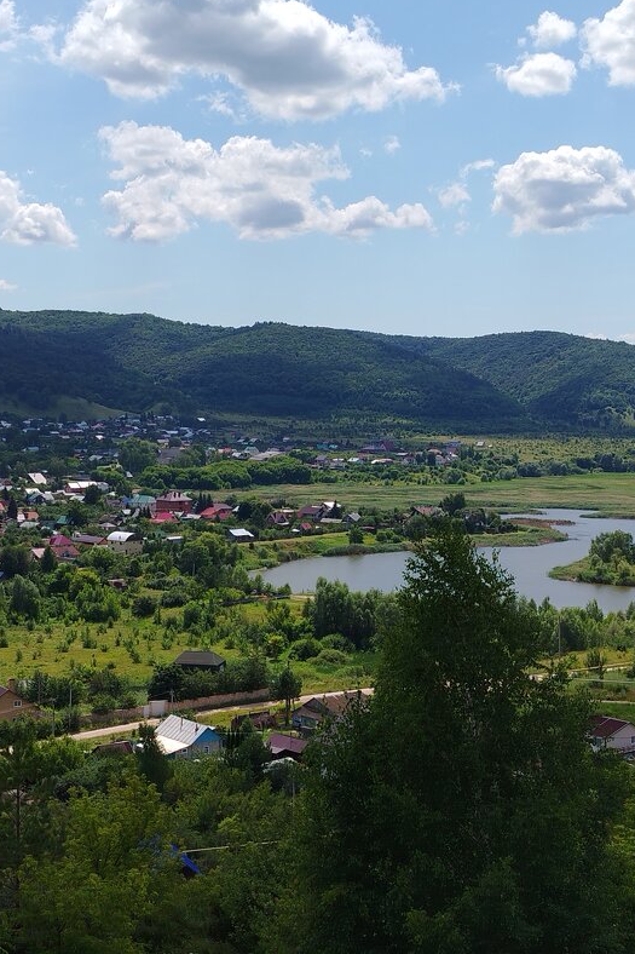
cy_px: 470
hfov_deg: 24.6
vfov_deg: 36.3
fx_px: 1456
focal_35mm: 55
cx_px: 305
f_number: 1.75
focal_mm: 5.25
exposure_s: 1/1300
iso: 100
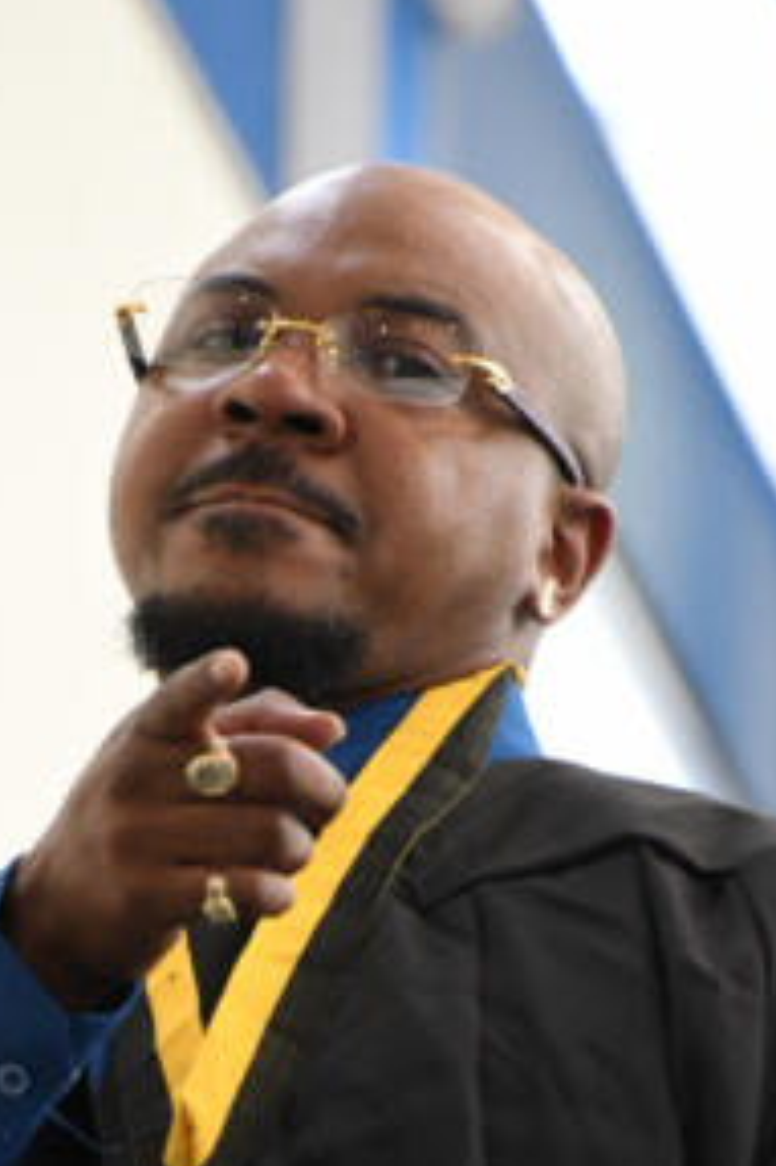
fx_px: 25410
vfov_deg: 2.6
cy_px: 873
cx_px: 258
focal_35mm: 785
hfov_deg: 1.7
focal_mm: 300
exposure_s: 1/125
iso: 2500
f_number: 6.3
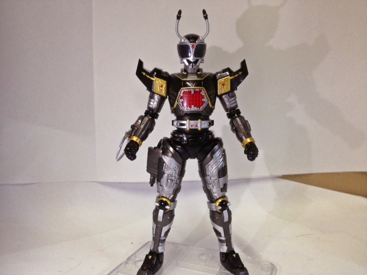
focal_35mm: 35
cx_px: 184
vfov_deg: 40.7
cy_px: 138
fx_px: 371
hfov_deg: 52.6
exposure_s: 1/20
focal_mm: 4.28
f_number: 2.4
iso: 160
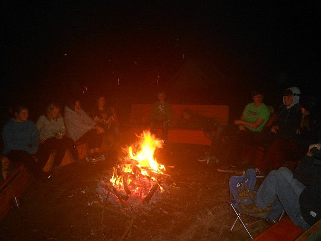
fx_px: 241
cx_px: 160
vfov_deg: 53.0
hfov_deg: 67.3
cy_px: 120
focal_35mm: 26
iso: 250
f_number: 3.2
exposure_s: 1/25
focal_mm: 4.6
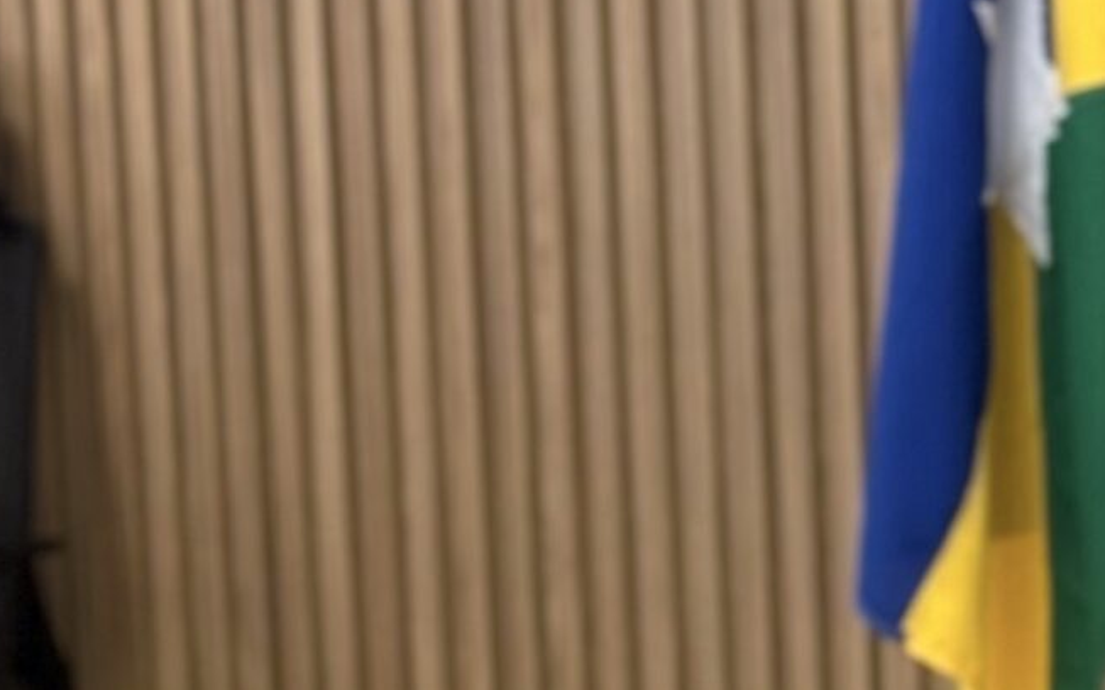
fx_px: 6504
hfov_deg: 9.3
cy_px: 1035
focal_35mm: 216
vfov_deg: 6.0
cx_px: 1900
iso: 125
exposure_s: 1/60
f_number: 1.6
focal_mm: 5.96
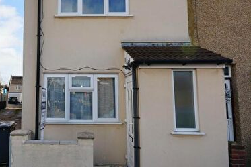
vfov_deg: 43.6
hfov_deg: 59.8
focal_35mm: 30
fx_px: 209
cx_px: 75
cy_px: 77
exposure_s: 1/80
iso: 100
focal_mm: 16
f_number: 9
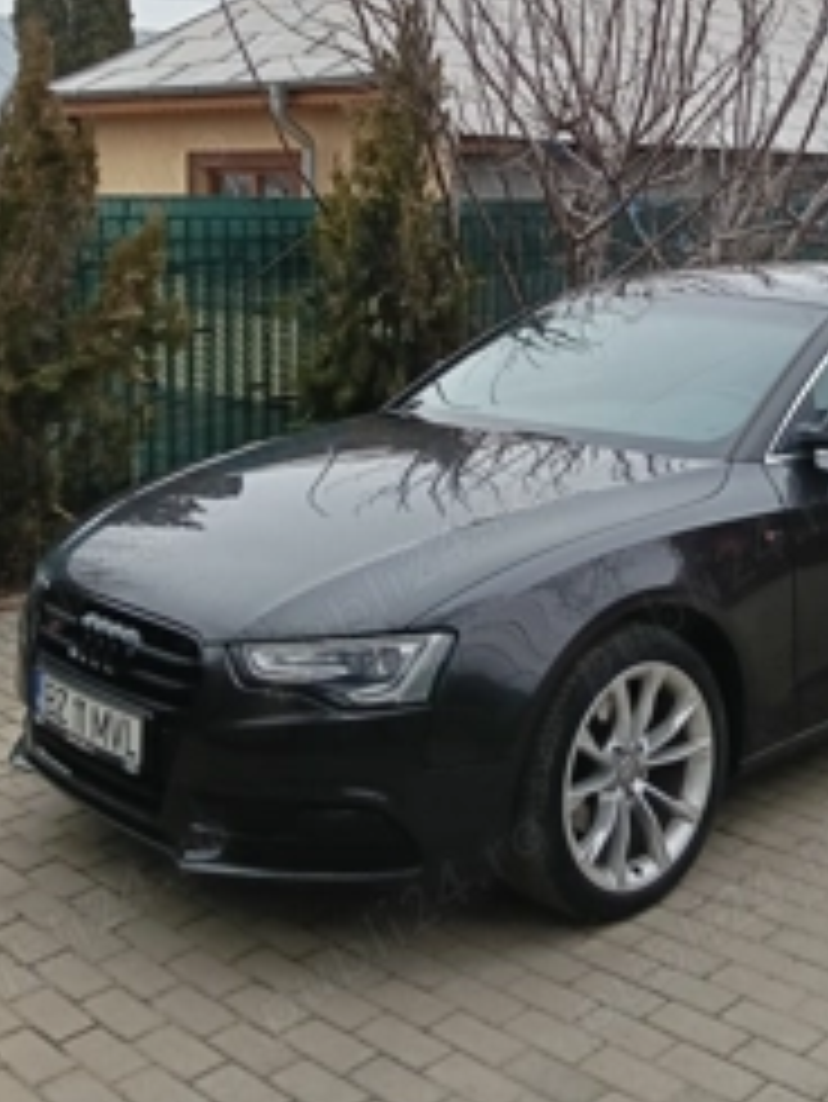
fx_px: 1402
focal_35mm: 44
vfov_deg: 41.9
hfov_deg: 32.6
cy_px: 310
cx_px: 558
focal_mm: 3.98
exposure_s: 1/654
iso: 64
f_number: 1.8
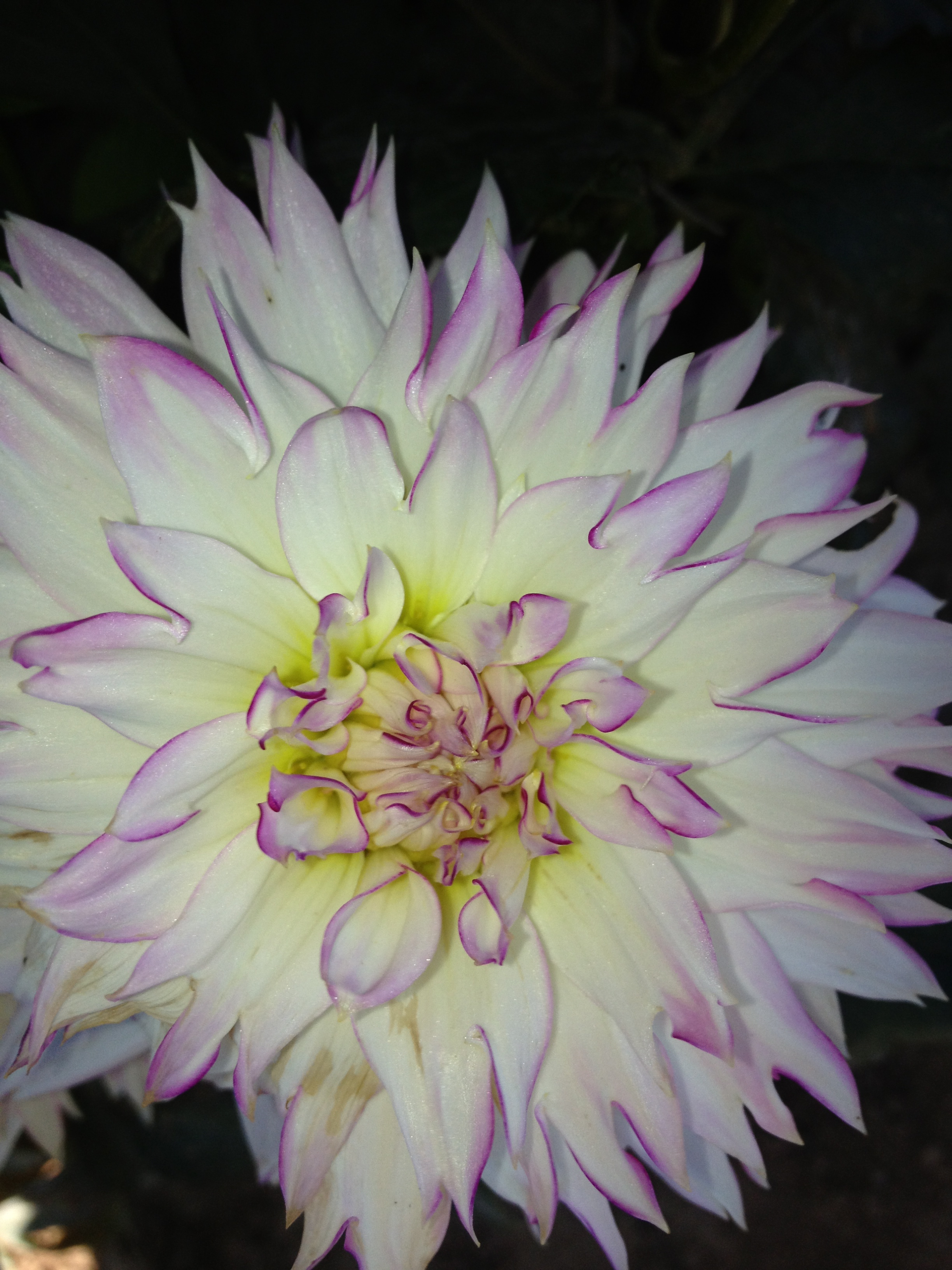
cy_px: 635
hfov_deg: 40.7
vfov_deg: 52.6
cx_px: 476
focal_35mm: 35
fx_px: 1283
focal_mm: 4.28
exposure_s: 1/690
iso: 50
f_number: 2.4
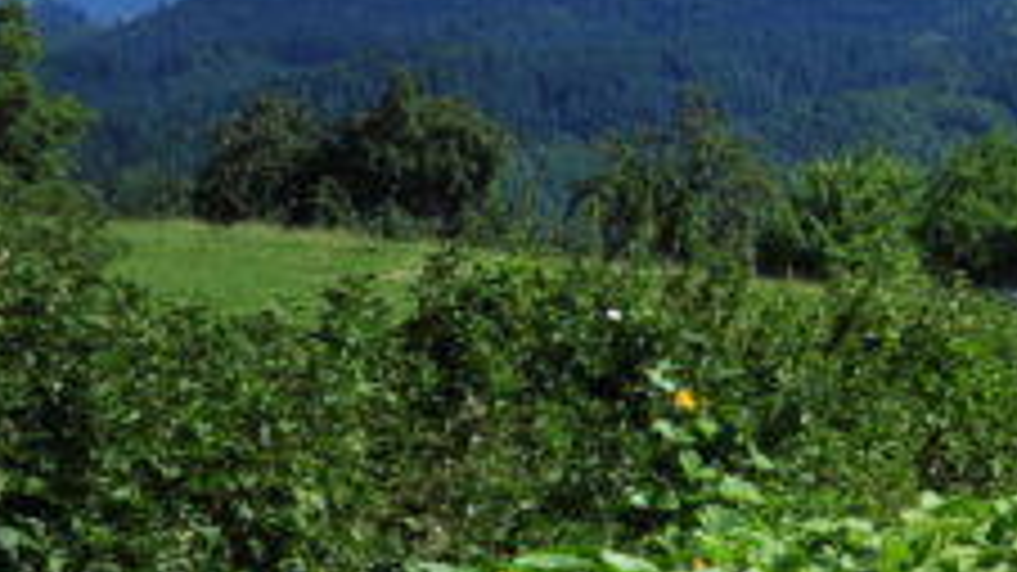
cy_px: 309
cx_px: 2205
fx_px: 3073
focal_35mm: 114
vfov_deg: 10.6
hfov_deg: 14.5
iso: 200
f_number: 7.1
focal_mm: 24
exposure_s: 1/640
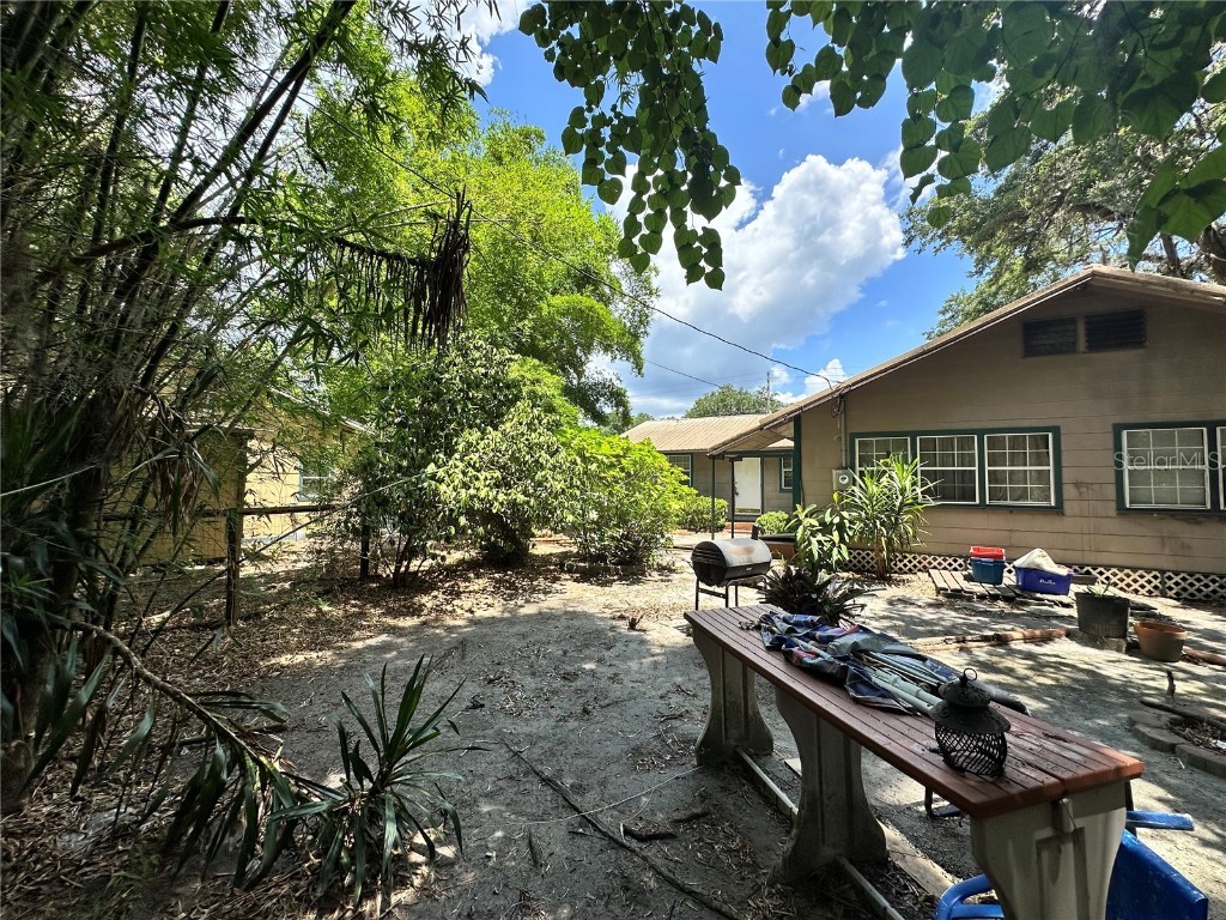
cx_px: 613
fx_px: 496
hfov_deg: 102.1
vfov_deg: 85.7
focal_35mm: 14
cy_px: 460
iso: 40
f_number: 2.2
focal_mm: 2.22
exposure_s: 1/1147
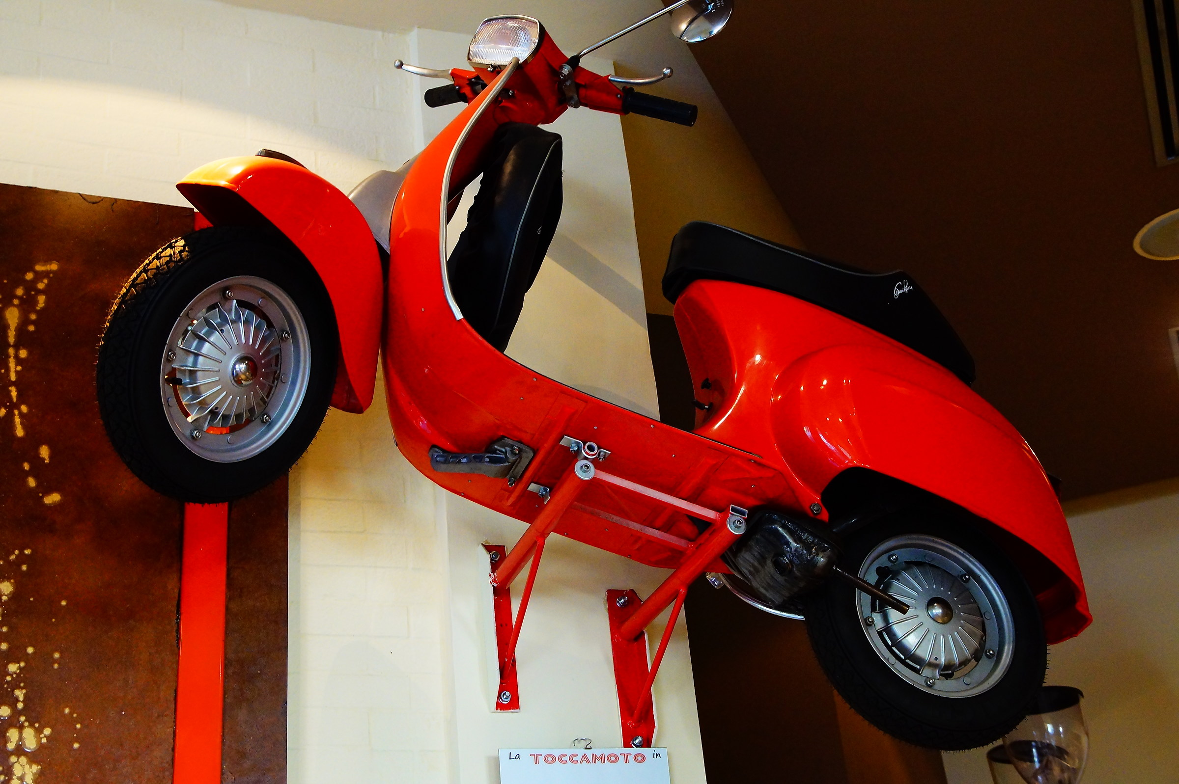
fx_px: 1473
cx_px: 590
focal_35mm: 45
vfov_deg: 29.8
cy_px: 392
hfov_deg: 43.6
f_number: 4.5
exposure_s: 1/40
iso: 1600
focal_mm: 30
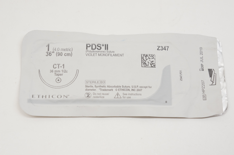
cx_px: 117
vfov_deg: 19.3
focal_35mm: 70
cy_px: 78
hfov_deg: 28.7
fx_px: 458
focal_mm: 47
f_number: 7.1
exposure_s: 1/125
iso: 800
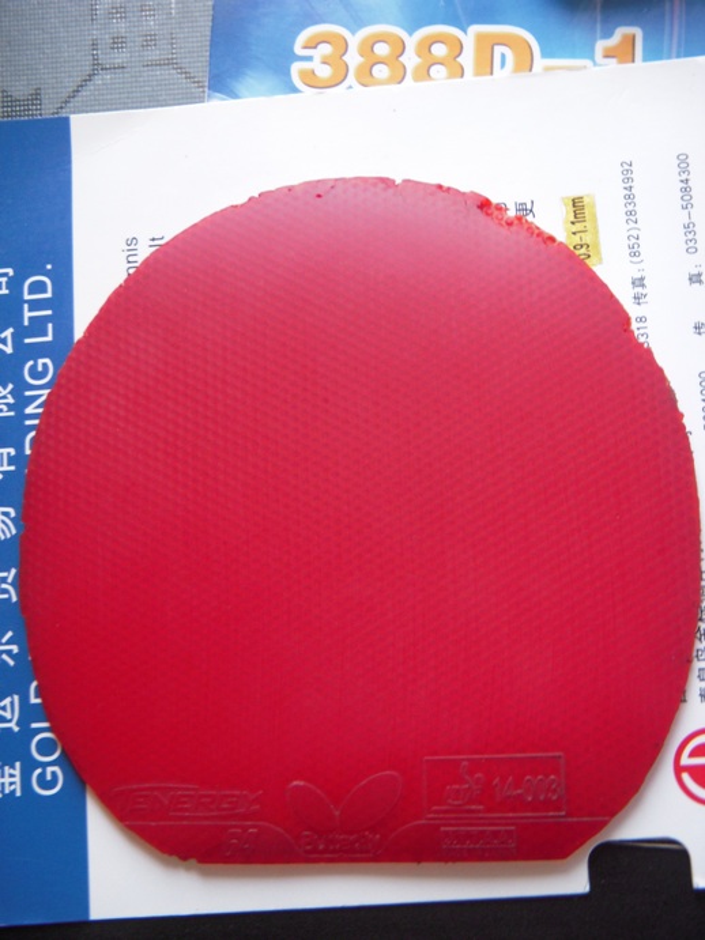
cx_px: 352
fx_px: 1793
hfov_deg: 22.2
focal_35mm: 66
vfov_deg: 29.4
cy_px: 470
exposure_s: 1/13
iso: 200
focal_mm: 11
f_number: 3.7
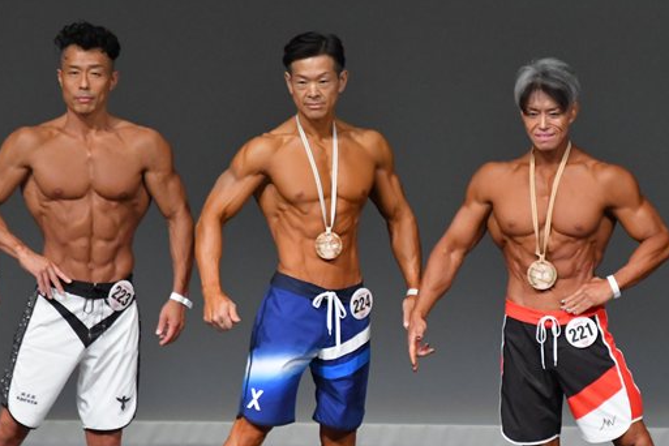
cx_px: 456
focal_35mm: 566
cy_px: 282
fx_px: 10517
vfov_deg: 2.4
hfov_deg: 3.6
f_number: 5.6
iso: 5000
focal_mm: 250
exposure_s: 1/400
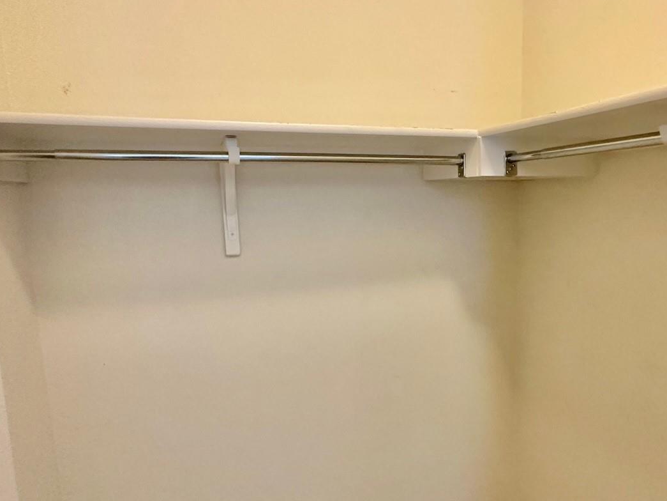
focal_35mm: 27
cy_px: 274
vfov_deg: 51.3
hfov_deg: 64.2
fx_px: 520
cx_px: 424
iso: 320
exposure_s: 1/60
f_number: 2.2
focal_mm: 2.22
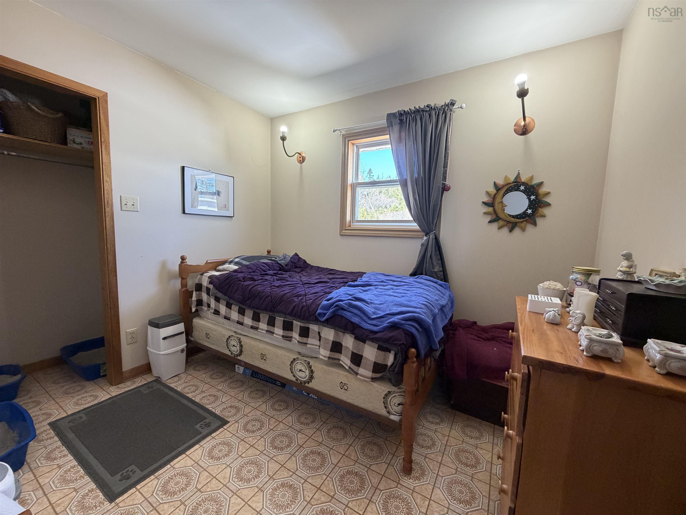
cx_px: 343
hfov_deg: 102.1
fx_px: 277
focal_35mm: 14
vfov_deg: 85.7
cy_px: 258
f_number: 2.2
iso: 250
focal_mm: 2.22
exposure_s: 1/60
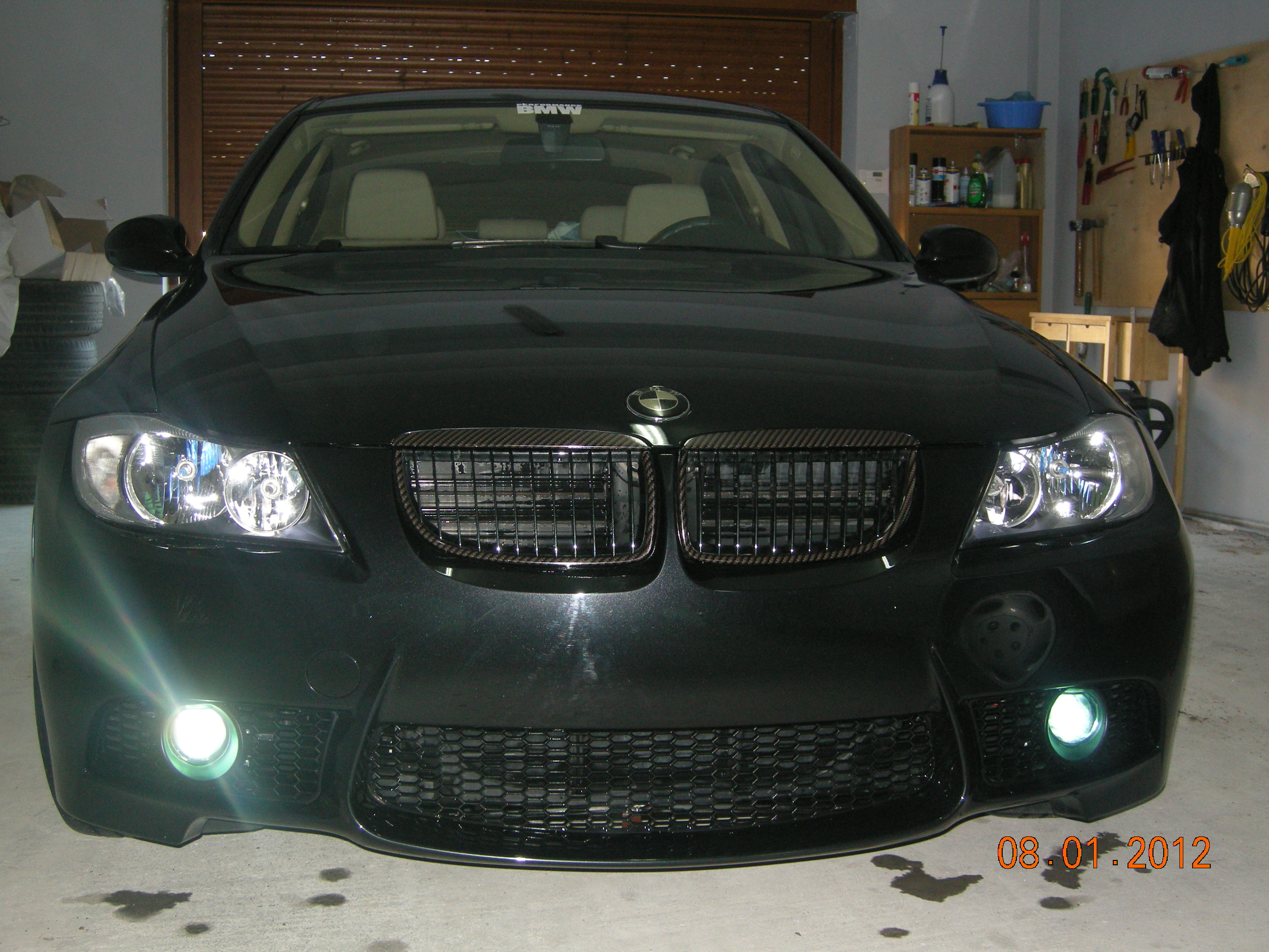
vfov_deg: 30.3
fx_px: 1760
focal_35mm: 48
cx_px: 634
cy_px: 476
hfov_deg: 39.7
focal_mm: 10.1
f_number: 3.1
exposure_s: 1/60
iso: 181
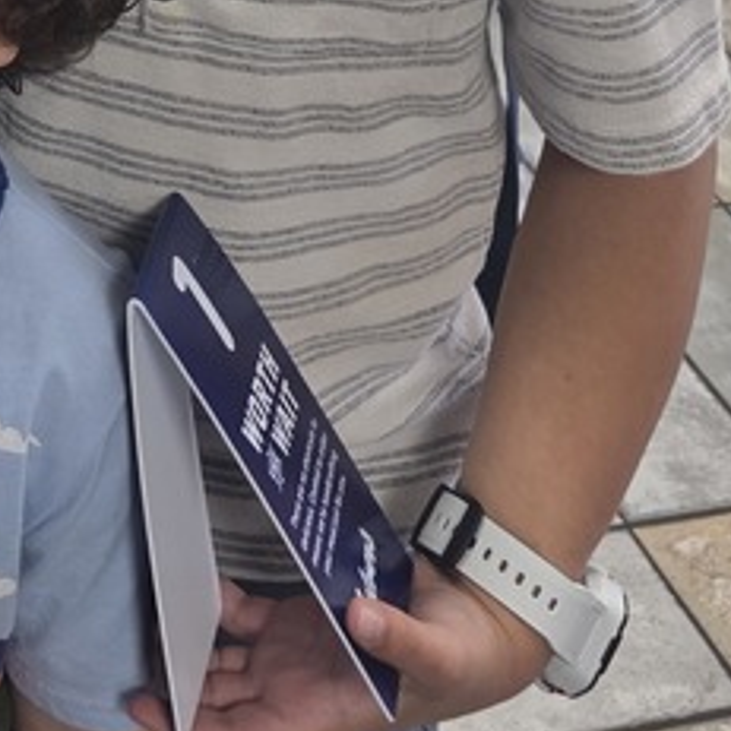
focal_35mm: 90
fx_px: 2150
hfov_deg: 17.9
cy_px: -718
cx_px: -253
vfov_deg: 15.5
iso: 100
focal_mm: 6.3
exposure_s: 1/120
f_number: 1.7
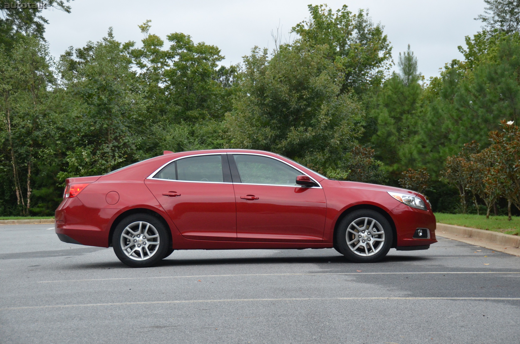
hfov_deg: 27.0
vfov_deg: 18.1
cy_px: 172
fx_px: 1081
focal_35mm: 75
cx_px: 260
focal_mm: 50
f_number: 4.8
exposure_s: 1/400
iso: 1600
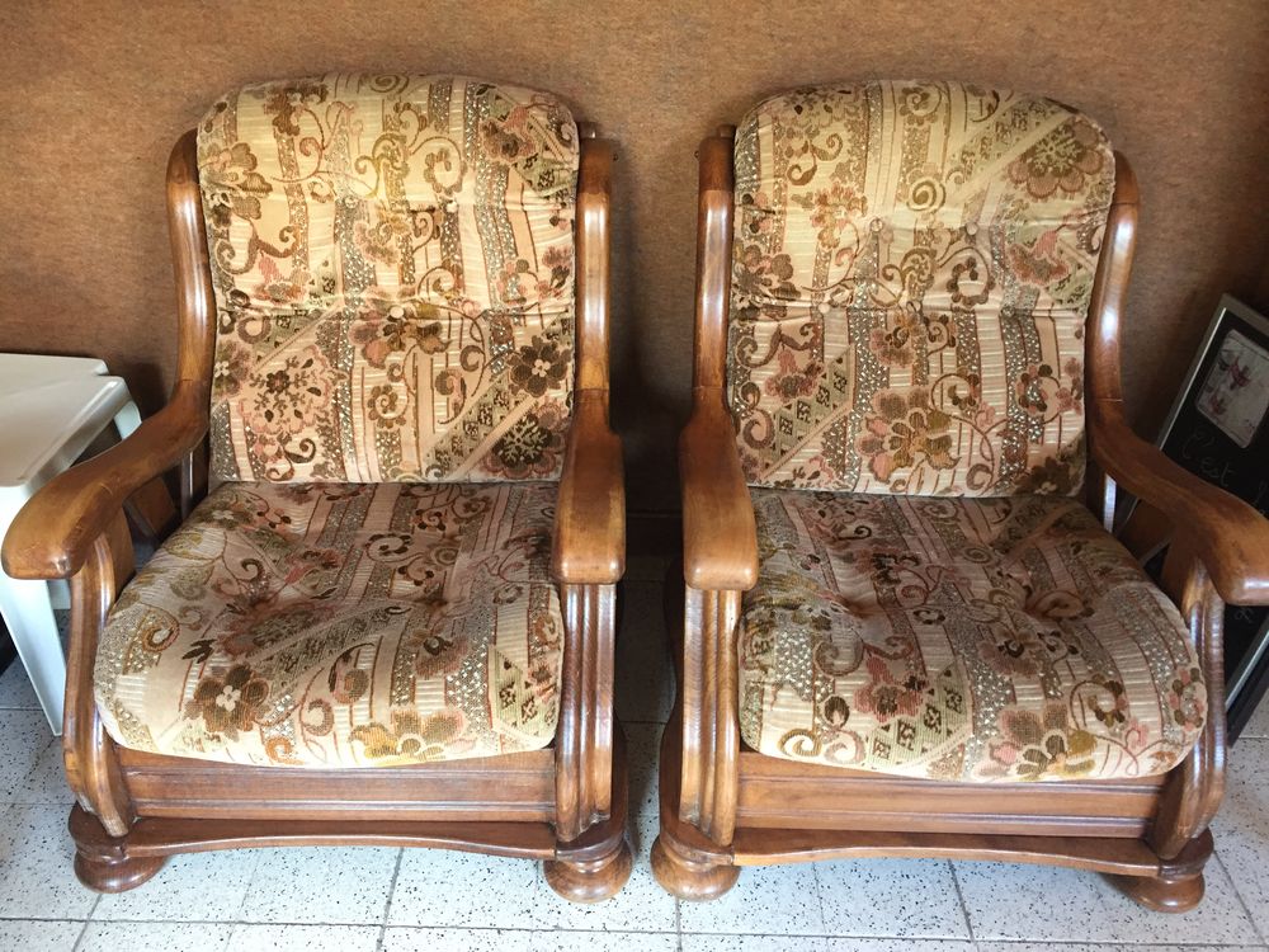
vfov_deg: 48.2
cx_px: 634
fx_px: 1063
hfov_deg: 61.7
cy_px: 476
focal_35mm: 29
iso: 160
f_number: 2.2
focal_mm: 4.15
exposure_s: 1/33
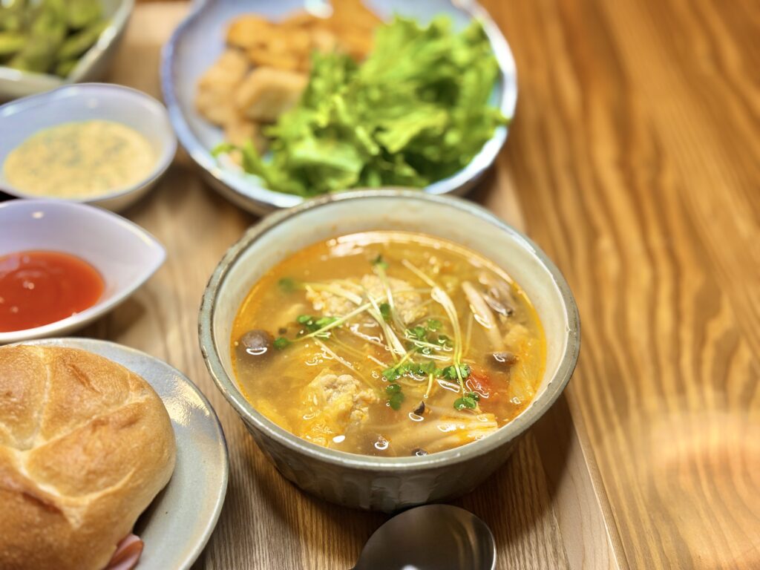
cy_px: 285
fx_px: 1142
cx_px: 380
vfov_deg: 28.0
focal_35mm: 52
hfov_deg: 36.8
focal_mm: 5.96
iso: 64
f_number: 1.6
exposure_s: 1/60
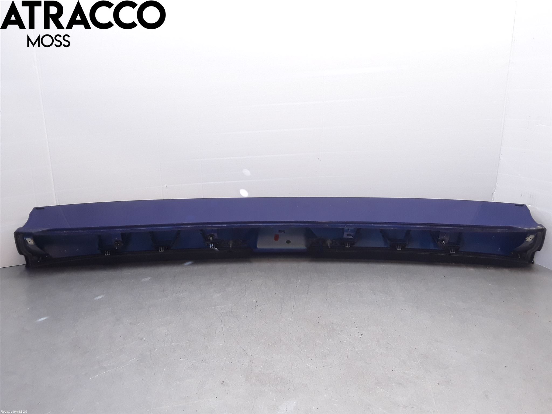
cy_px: 207
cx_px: 276
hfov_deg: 63.4
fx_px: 446
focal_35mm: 28
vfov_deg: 49.7
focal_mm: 2.91
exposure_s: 1/122
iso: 100
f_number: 1.9
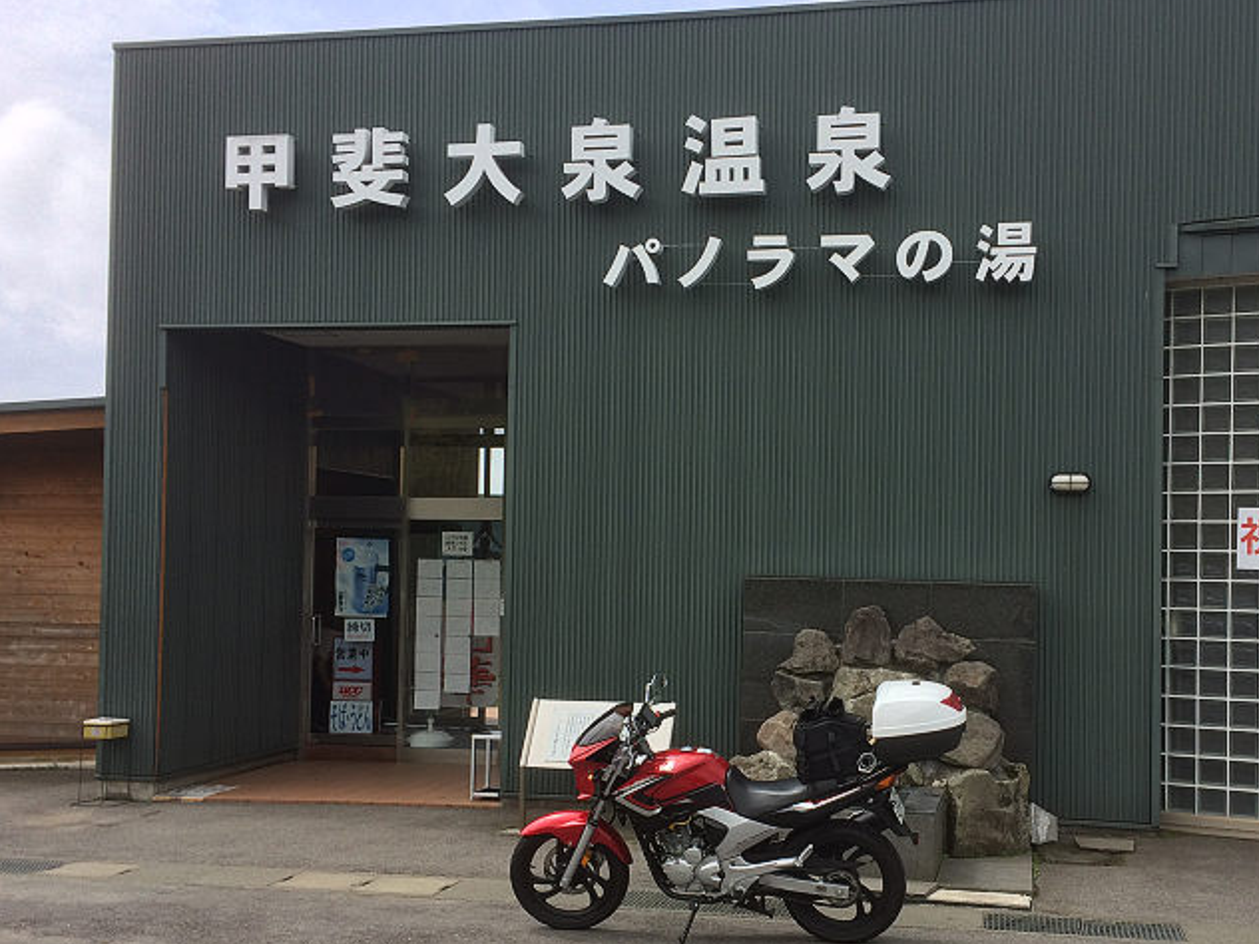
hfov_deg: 48.7
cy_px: 550
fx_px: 1382
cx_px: 761
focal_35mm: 38
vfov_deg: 37.6
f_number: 2.2
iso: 32
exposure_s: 1/1642
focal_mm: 4.12
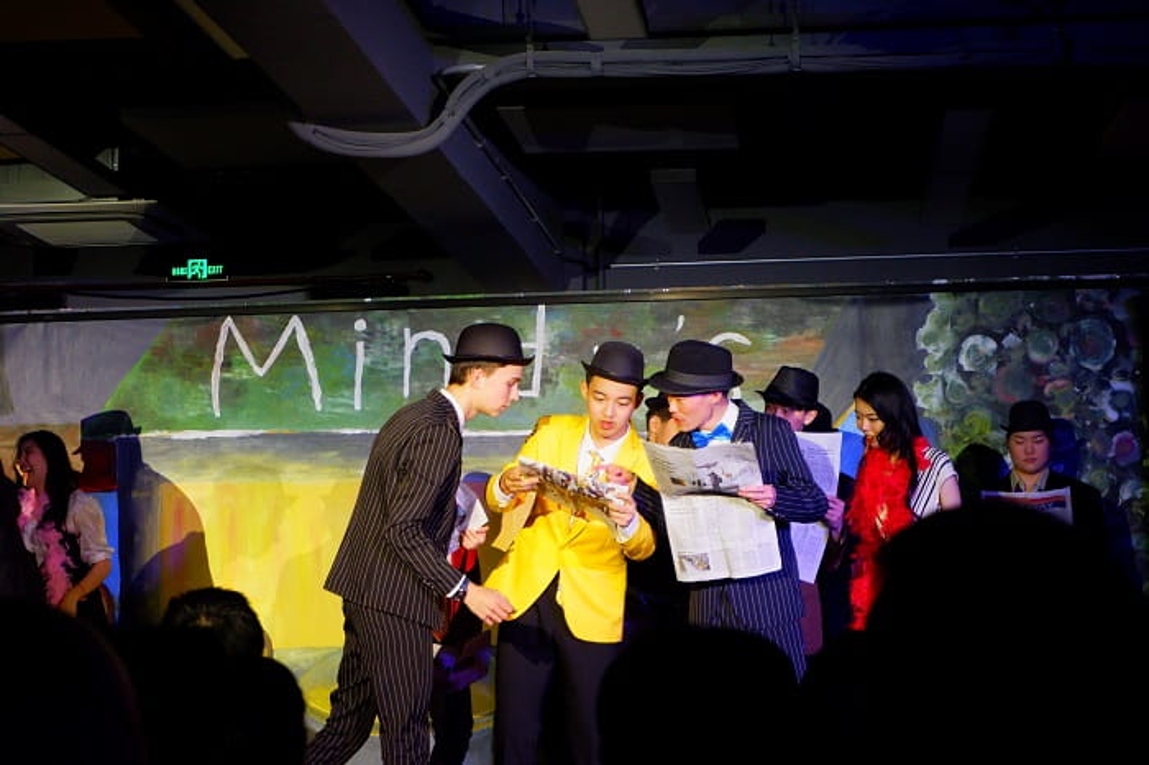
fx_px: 2169
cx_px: 574
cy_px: 382
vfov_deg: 20.0
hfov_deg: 29.7
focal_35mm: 68
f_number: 5.6
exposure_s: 1/100
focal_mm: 45
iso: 3200
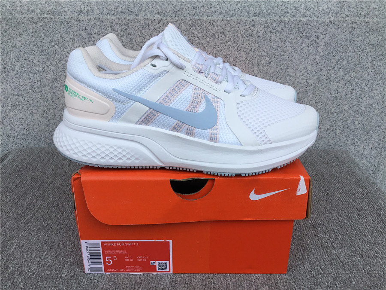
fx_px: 346
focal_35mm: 31
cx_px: 193
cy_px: 145
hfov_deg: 58.4
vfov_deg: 45.4
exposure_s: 1/550
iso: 25
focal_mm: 3.3
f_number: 2.4
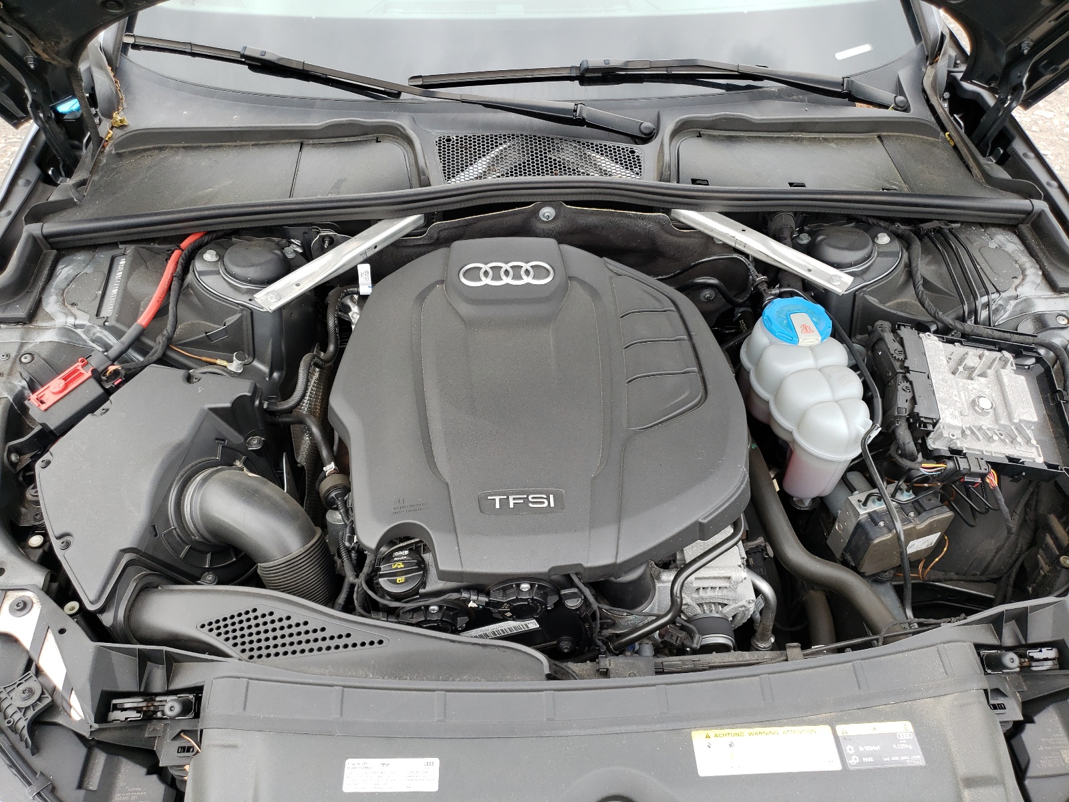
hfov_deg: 67.3
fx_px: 803
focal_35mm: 26
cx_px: 534
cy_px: 401
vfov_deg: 53.1
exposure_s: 1/128
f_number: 1.5
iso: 50
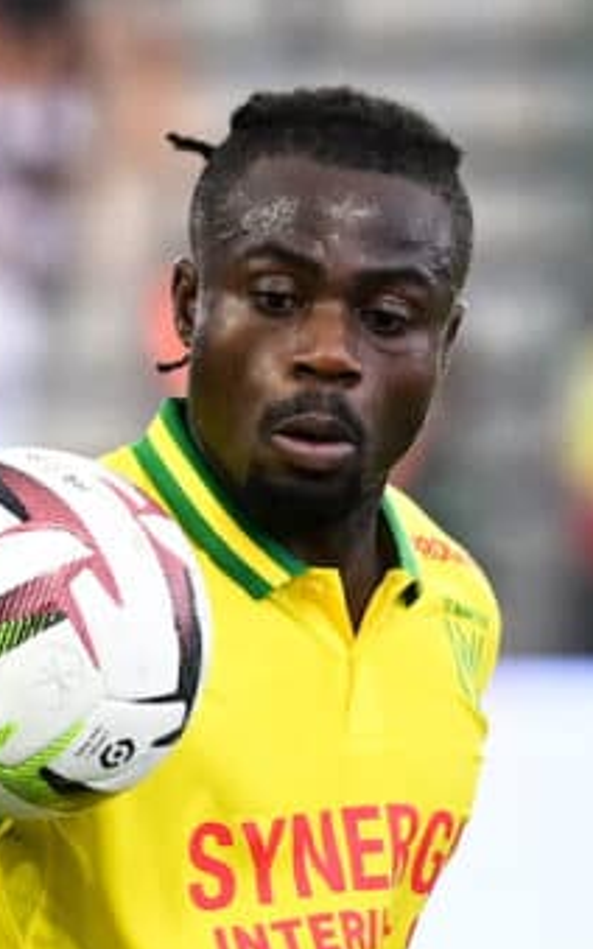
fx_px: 15896
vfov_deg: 3.4
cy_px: 950
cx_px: 361
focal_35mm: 615
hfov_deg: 2.1
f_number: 2.8
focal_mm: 200
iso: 800
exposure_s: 1/2000
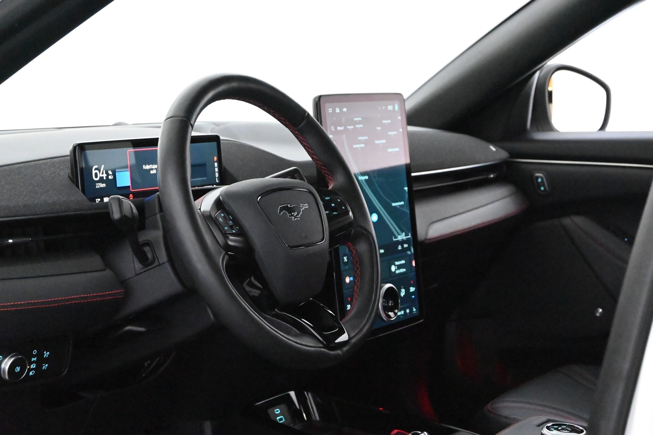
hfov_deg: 29.9
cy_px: 218
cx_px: 326
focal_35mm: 68
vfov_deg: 20.2
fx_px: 1224
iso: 20000
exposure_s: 1/80
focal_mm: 45
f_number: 6
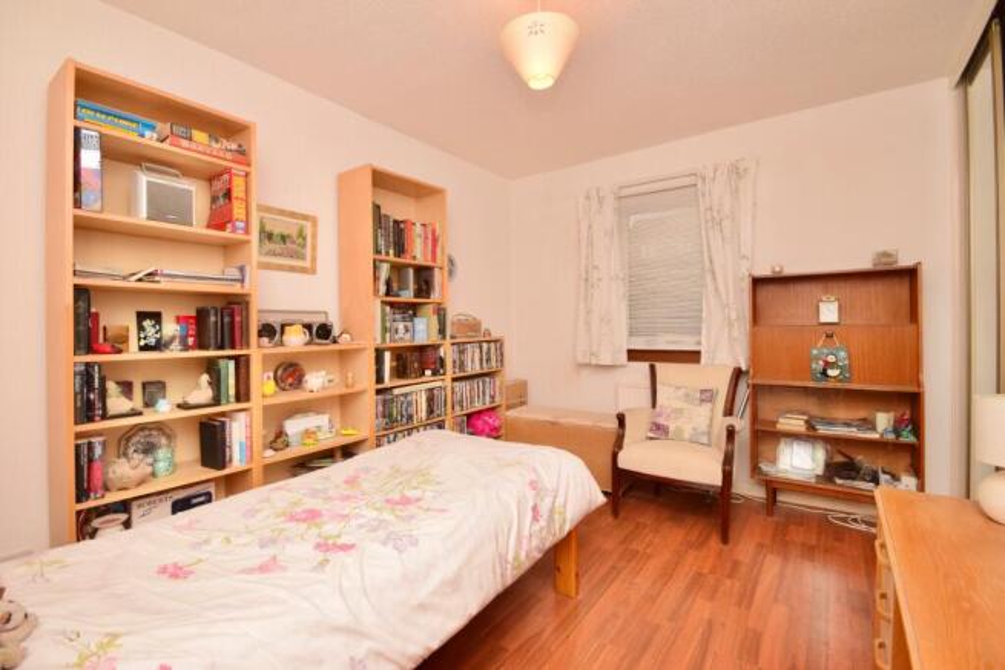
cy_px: 335
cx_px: 502
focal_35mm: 15
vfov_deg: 77.4
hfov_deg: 100.4
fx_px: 419
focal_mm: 10
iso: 800
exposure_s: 1/100
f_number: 10
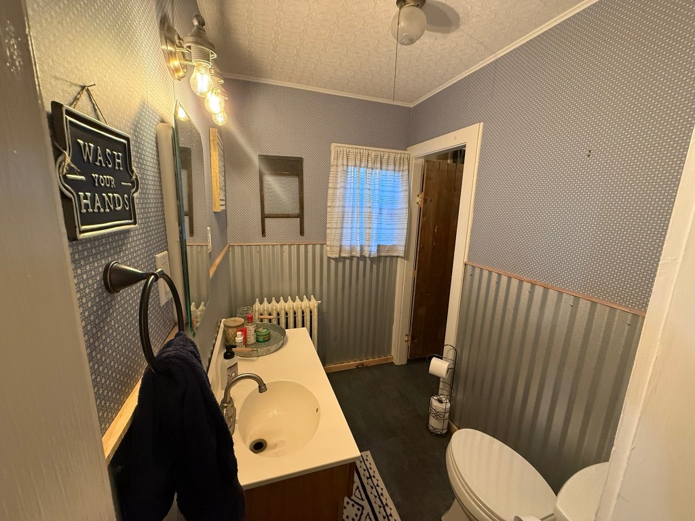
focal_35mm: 14
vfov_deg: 85.7
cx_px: 348
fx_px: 281
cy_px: 260
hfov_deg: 102.1
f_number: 2.2
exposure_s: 1/60
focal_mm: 2.22
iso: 500
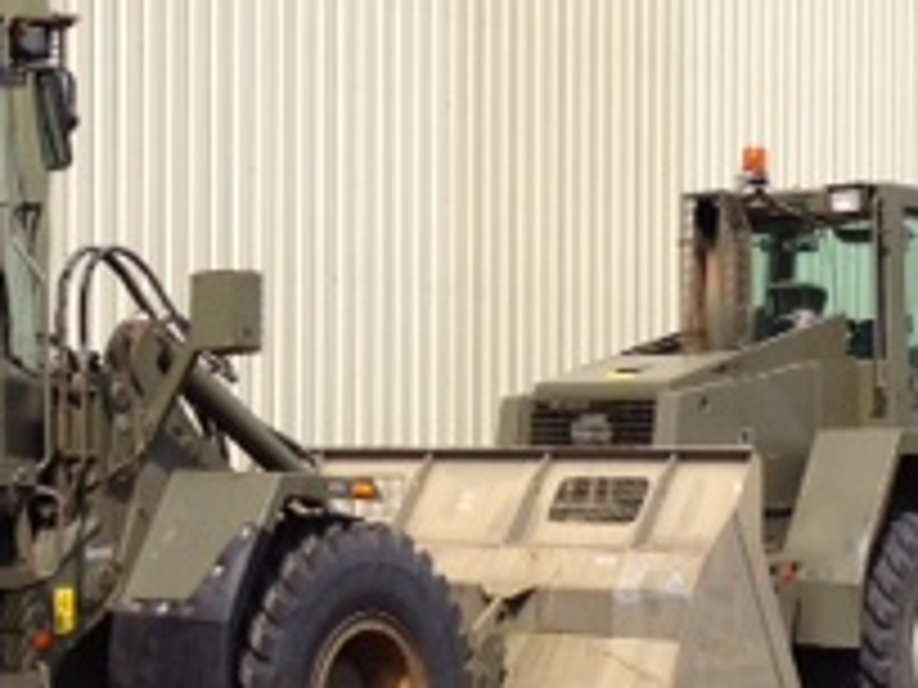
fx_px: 2917
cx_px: 302
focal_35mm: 110
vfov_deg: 13.4
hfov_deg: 17.8
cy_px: 450
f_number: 2.4
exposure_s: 1/1577
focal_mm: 4.28
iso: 64
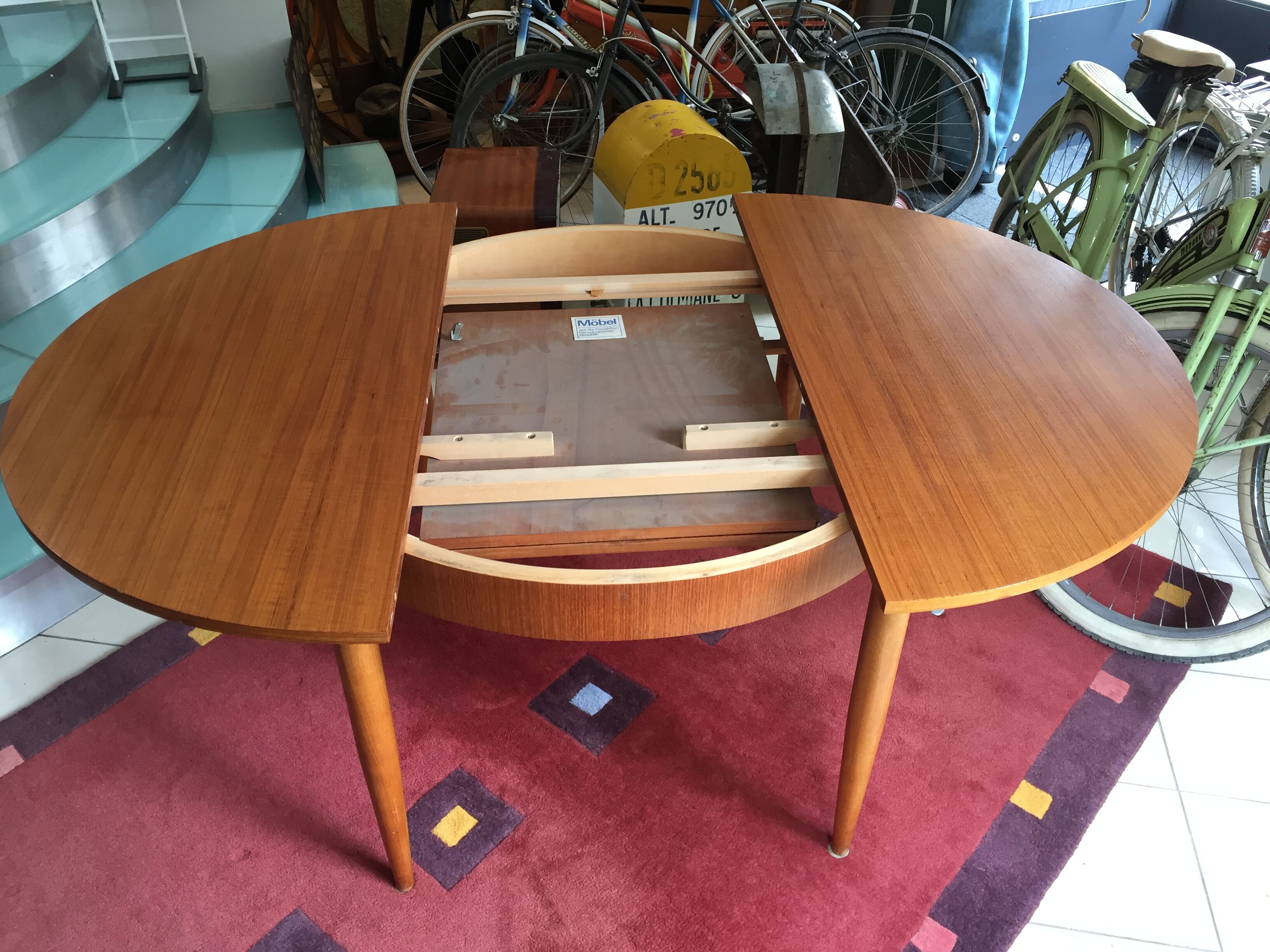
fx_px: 1064
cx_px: 635
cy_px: 476
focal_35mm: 29
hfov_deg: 61.7
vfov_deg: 48.2
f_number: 2.2
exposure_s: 1/33
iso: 80
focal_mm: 4.15
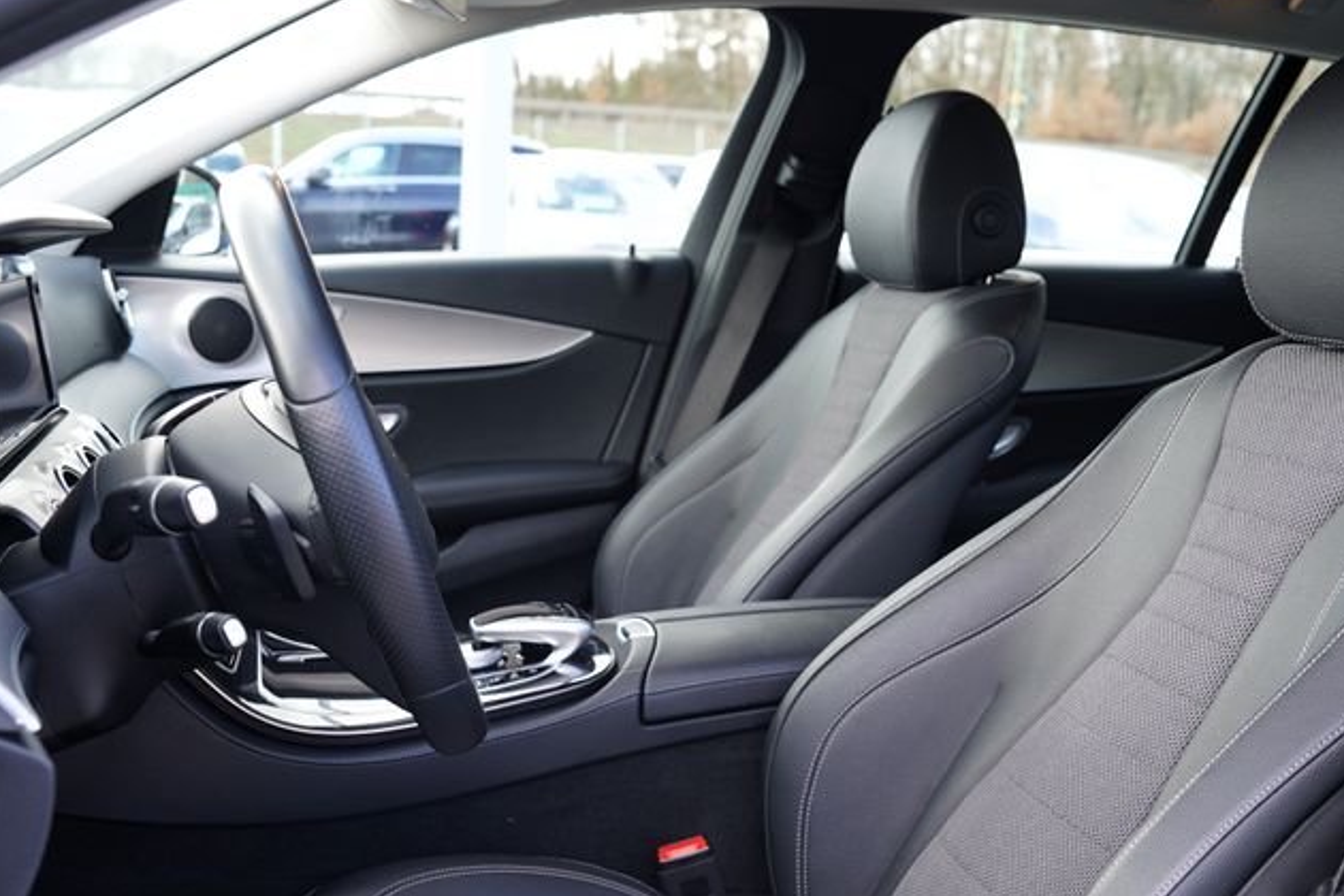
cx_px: 606
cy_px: 639
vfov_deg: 33.7
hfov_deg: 49.5
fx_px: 1456
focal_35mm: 39
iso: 100
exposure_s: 1/50
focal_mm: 24
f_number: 3.5
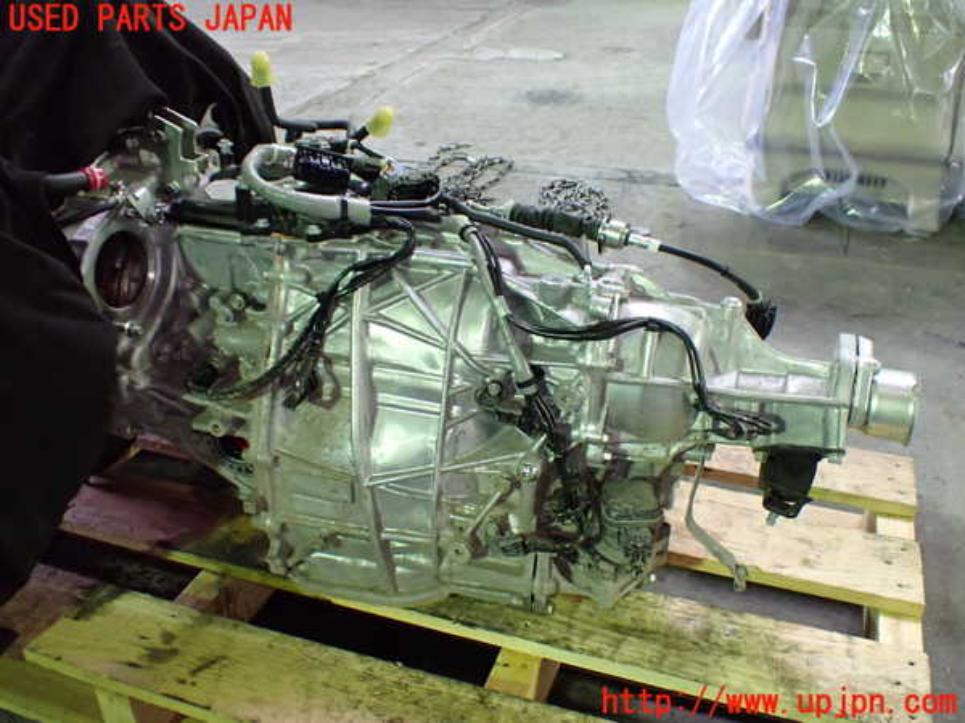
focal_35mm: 32
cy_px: 362
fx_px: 892
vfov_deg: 44.2
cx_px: 482
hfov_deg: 56.8
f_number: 2.4
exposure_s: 1/40
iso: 800
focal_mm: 5.79
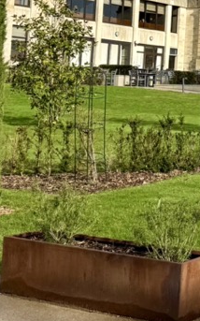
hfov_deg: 12.3
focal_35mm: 95
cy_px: 30
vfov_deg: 21.4
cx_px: 387
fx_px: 830
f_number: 1.78
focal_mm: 6.76
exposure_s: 1/4673
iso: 80
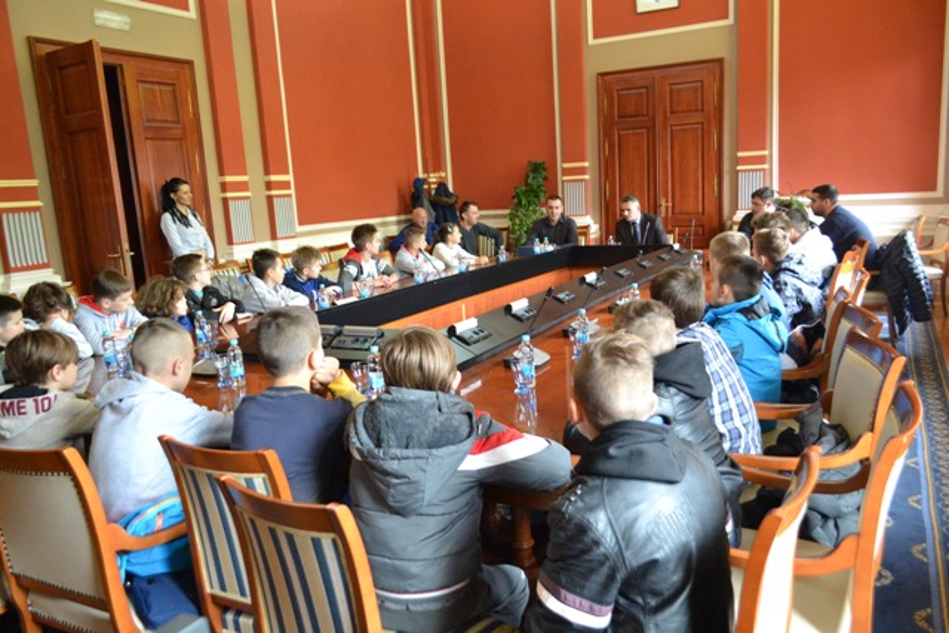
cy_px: 316
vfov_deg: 48.0
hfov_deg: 67.4
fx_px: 712
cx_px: 474
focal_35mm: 27
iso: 3200
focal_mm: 18
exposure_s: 1/60
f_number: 4.5
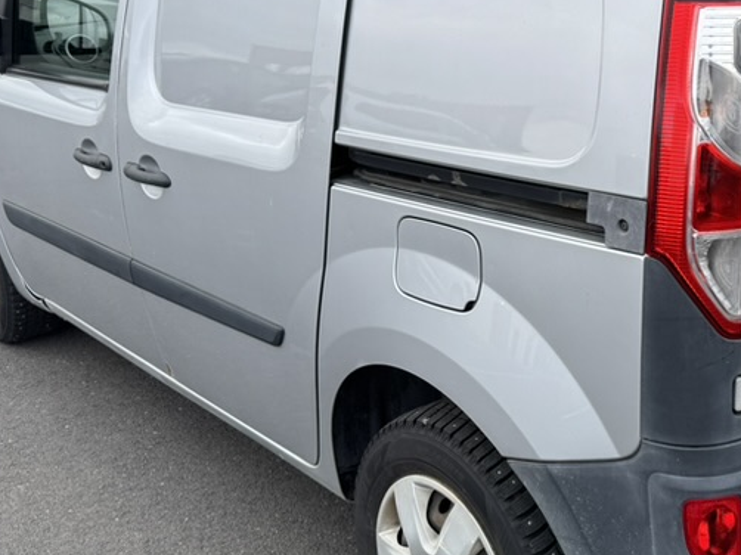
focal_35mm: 49
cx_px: 651
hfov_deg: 36.7
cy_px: 217
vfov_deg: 29.6
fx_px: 1048
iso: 80
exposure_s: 1/1238
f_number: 1.78
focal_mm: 6.76
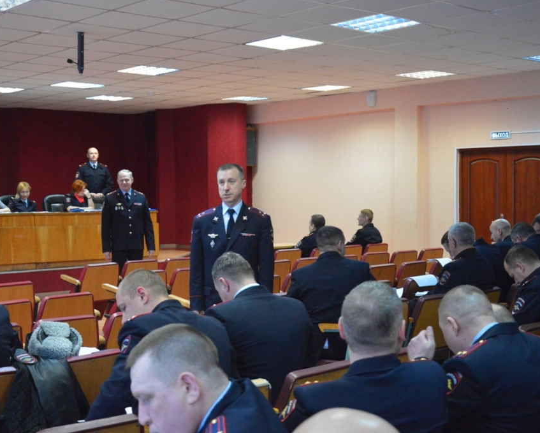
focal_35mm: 51
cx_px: 257
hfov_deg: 36.6
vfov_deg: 29.7
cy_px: 216
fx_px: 815
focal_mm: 30
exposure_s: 1/100
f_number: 4.2
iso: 3200
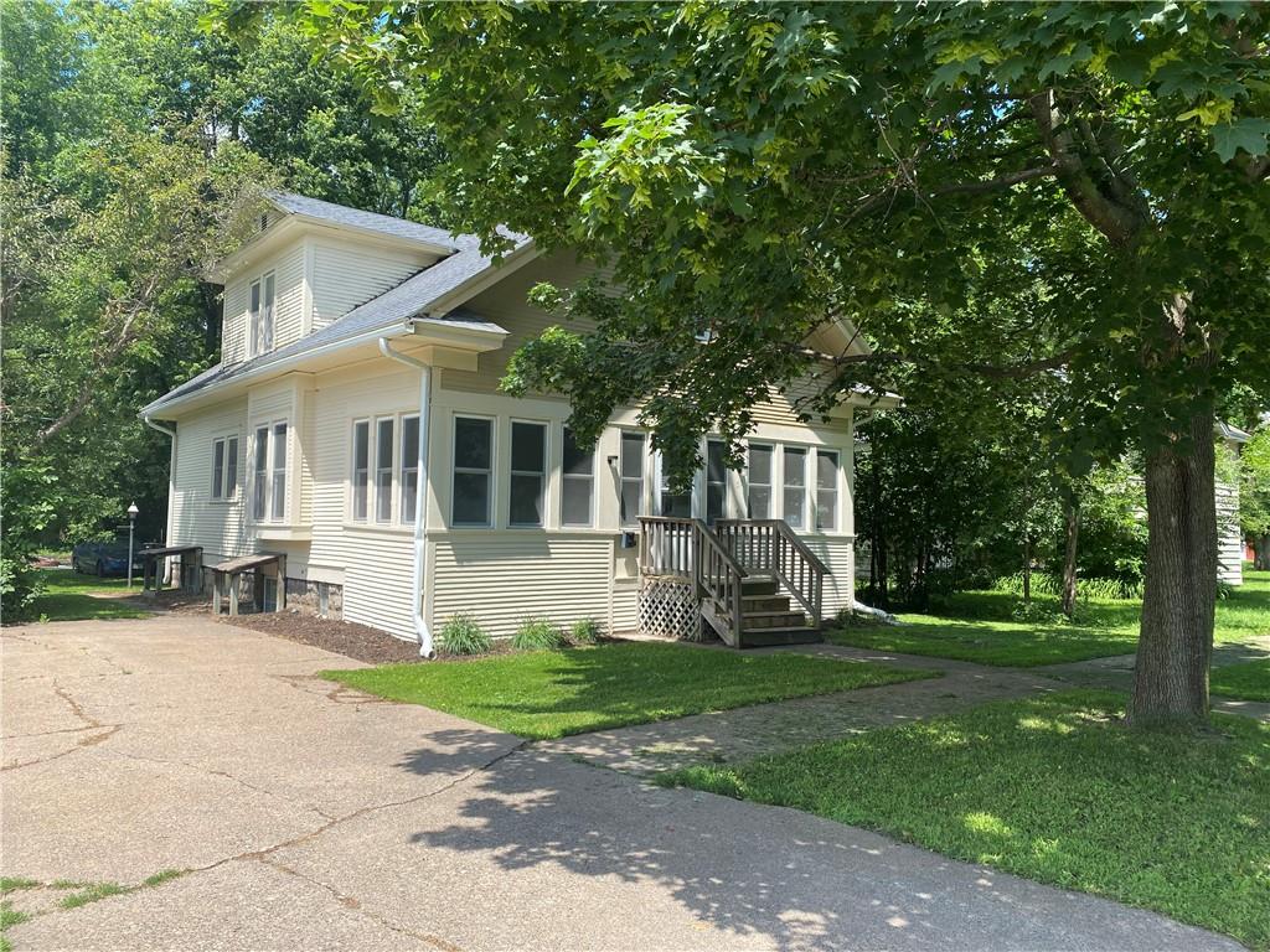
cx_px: 635
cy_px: 476
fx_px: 954
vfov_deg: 53.1
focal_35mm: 26
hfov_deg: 67.3
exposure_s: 1/1316
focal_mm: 4.25
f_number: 1.8
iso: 32
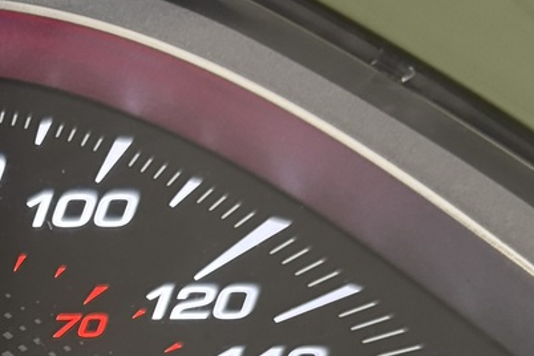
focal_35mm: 86
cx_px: -94
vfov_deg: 14.6
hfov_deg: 22.0
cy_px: 558
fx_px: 1276
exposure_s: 1/59
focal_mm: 5.96
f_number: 1.6
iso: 200
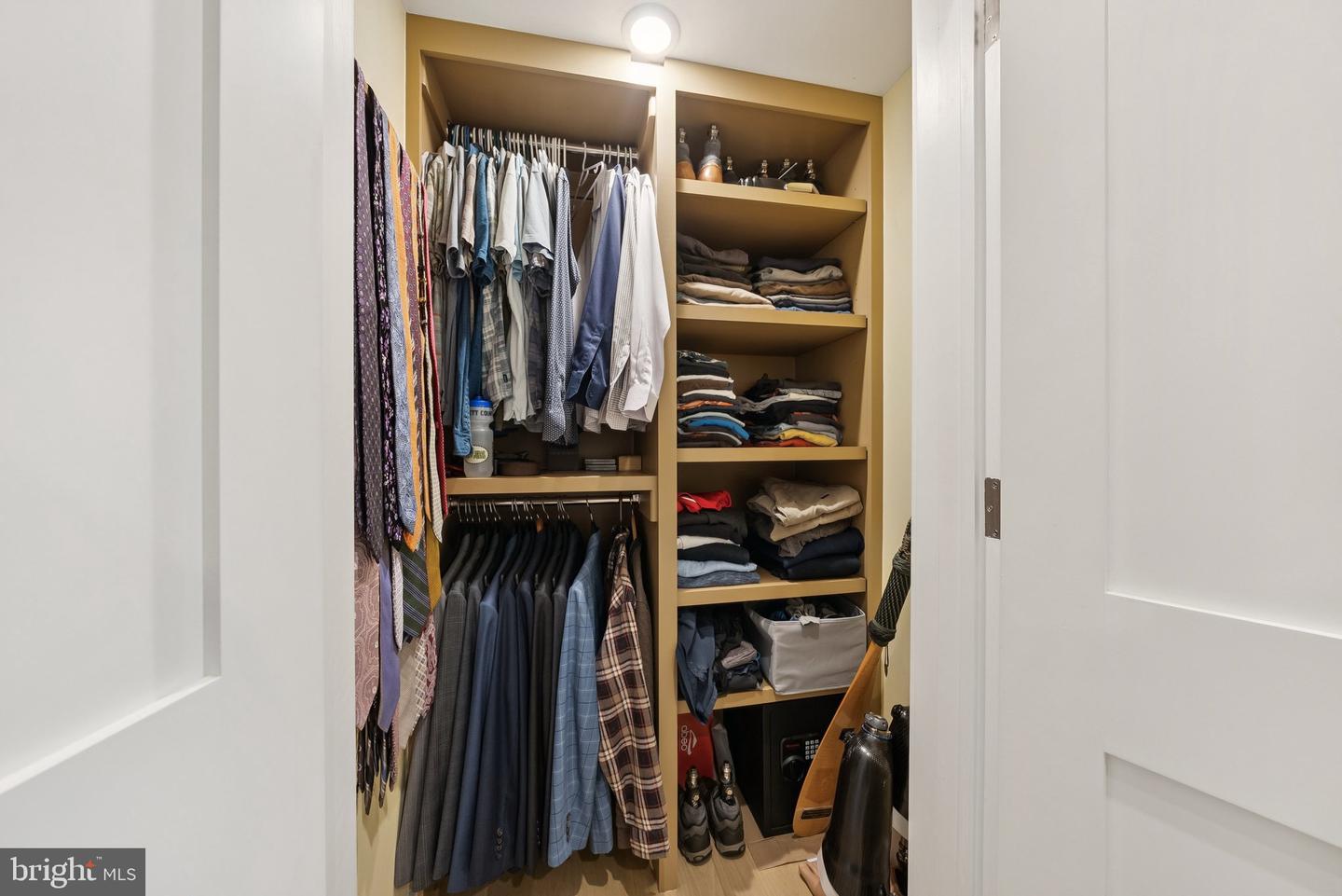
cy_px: 448
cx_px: 671
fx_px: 447
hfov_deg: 112.6
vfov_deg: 90.0
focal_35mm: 12
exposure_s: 1/10
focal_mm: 12
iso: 640
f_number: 7.1
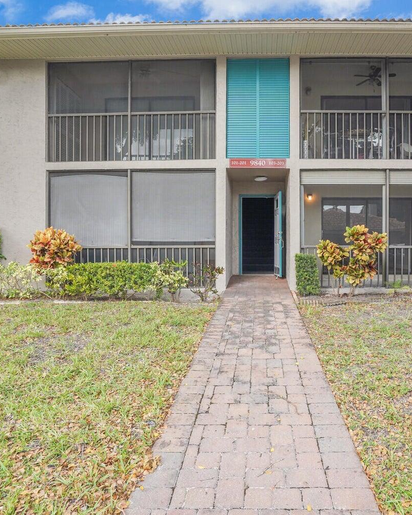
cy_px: 255
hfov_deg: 60.1
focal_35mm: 23
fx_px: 350
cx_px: 258
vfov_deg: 72.6
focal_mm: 16
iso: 800
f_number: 8
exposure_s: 1/250
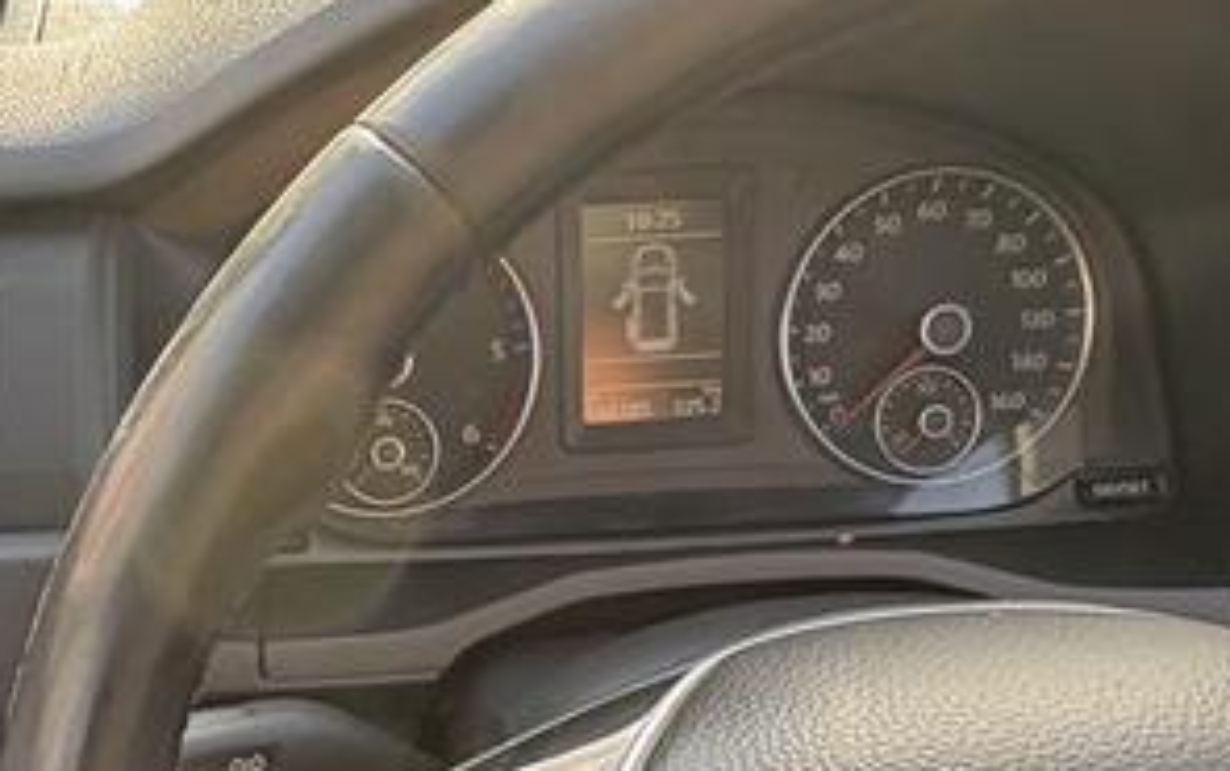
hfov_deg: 42.4
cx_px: 254
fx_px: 1510
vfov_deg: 27.6
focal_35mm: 45
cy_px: 692
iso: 80
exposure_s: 1/99
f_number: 2.2
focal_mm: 2.22
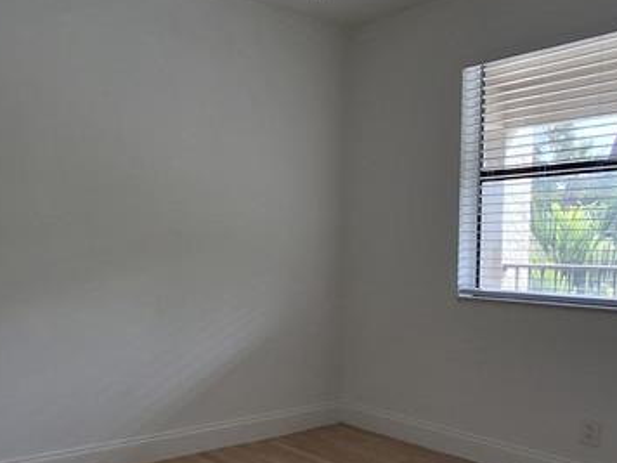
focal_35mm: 36
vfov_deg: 39.5
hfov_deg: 50.7
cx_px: 224
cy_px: 274
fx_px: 642
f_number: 2.2
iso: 40
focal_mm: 1.64
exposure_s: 1/148
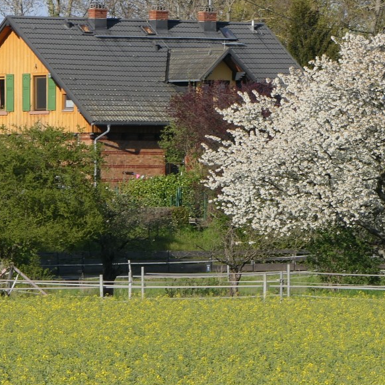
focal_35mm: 501
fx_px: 6304
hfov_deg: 3.5
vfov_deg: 3.5
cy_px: 226
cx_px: 191
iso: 125
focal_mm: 65.6
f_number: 7.1
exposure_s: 1/320
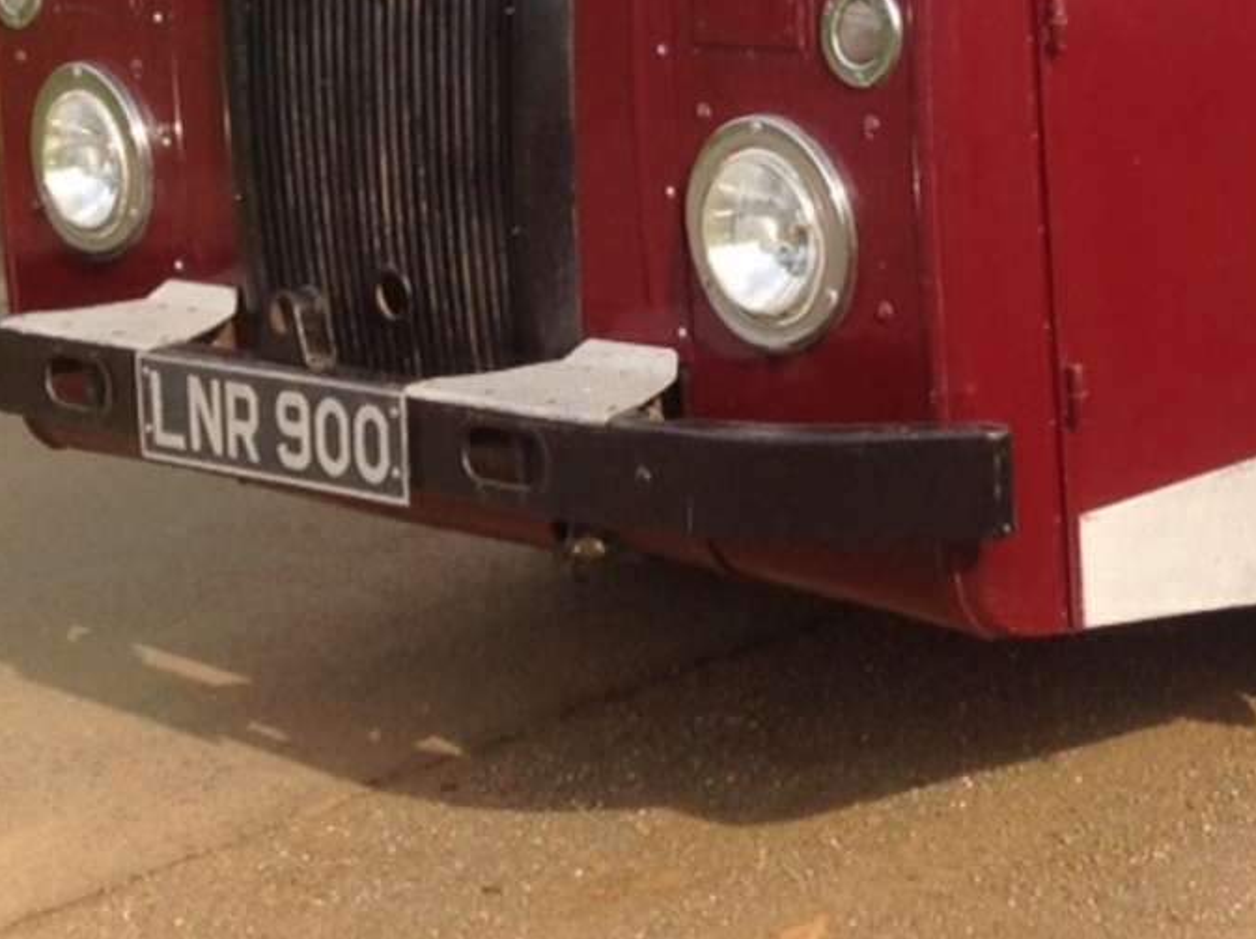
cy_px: -323
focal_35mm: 104
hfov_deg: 17.8
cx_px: 1590
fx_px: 3769
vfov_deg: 13.6
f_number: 2.4
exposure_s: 1/975
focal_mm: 4.28
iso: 50
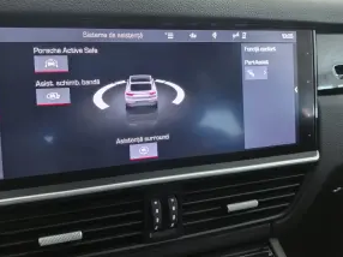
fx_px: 337
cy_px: 107
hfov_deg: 53.9
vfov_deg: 41.6
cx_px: 154
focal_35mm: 34
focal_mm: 6.98
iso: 500
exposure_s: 1/100
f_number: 2
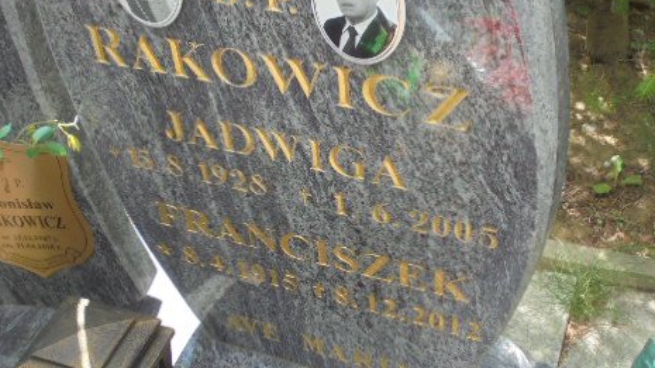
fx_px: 885
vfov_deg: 23.4
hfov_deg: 40.6
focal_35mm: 51
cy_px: 210
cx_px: 308
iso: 100
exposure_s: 1/160
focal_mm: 6.1
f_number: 4
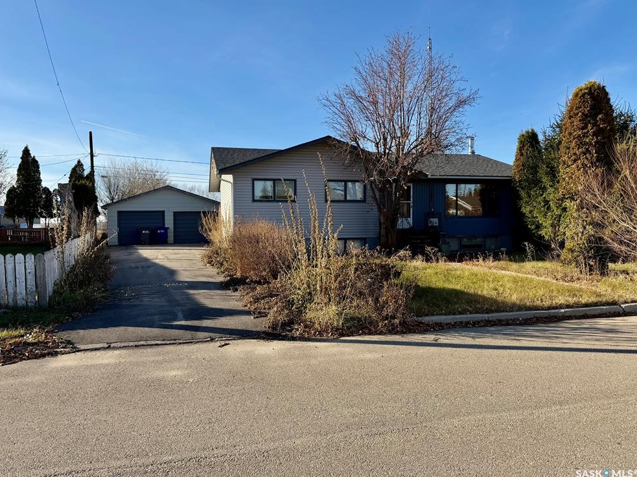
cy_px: 230
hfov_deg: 69.4
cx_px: 308
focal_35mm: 25
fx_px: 460
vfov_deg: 54.9
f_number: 1.78
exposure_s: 1/3145
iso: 80
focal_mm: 6.76
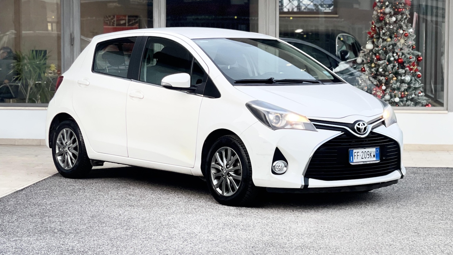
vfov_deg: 17.2
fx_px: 841
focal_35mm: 70
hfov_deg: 30.2
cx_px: 226
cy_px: 109
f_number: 2.2
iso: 160
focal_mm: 7.5
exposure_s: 1/121
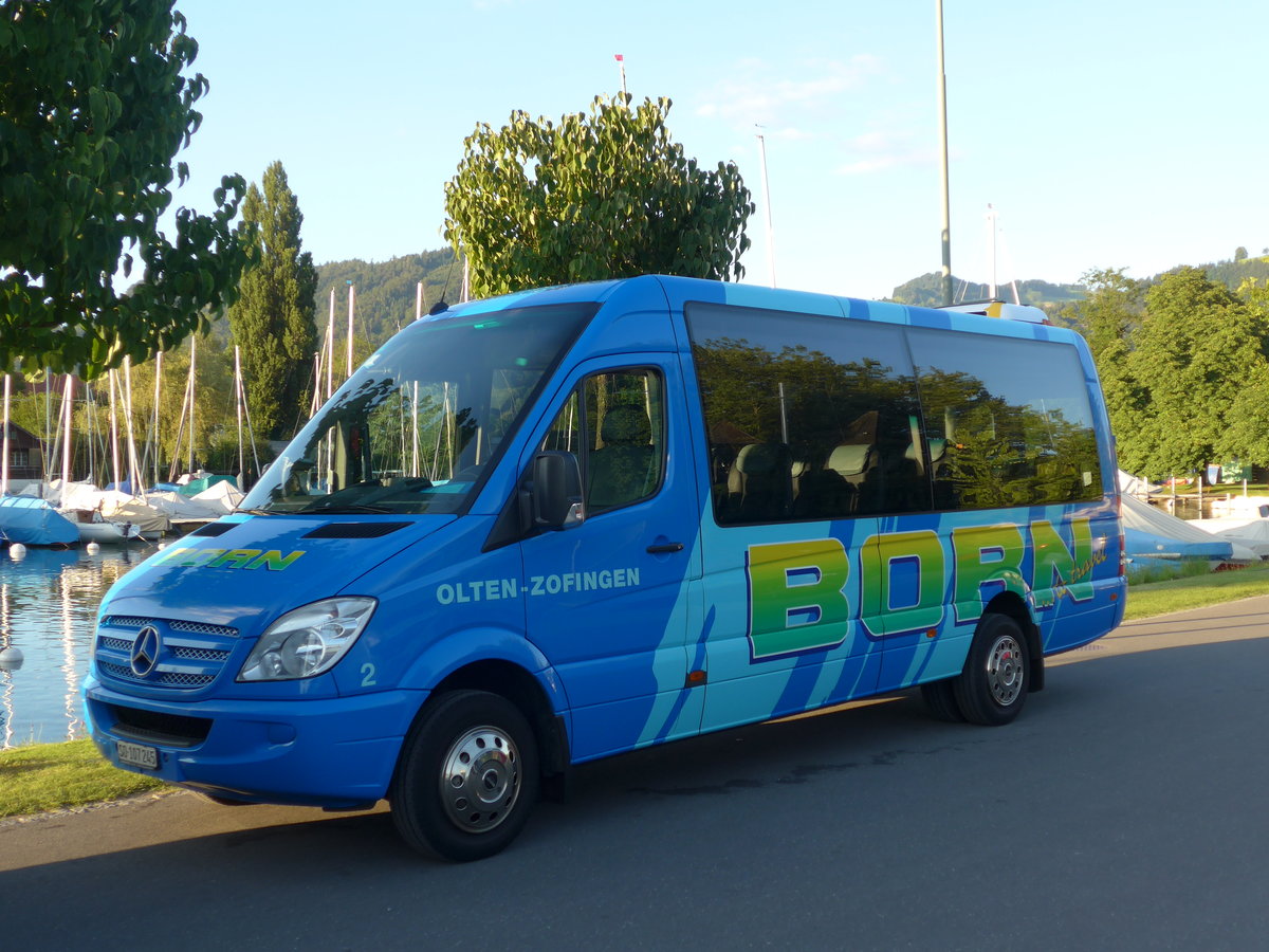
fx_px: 1503
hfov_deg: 45.8
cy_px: 476
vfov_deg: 35.1
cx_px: 634
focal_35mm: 41
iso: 80
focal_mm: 8.4
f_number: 2.8
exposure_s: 1/250
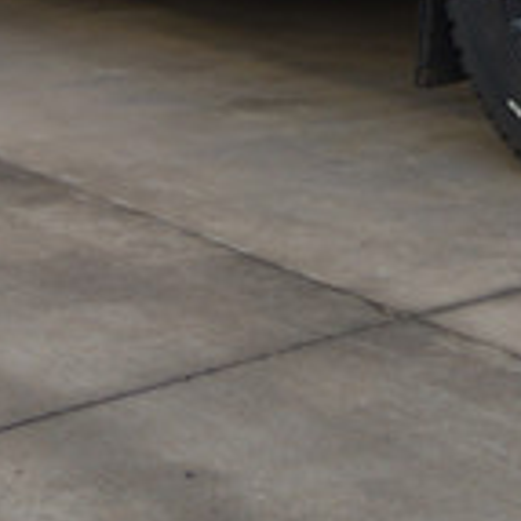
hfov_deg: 13.6
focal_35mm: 124
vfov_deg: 13.2
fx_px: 2111
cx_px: 652
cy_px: -302
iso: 138
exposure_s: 1/299
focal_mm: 4.28
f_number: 1.7
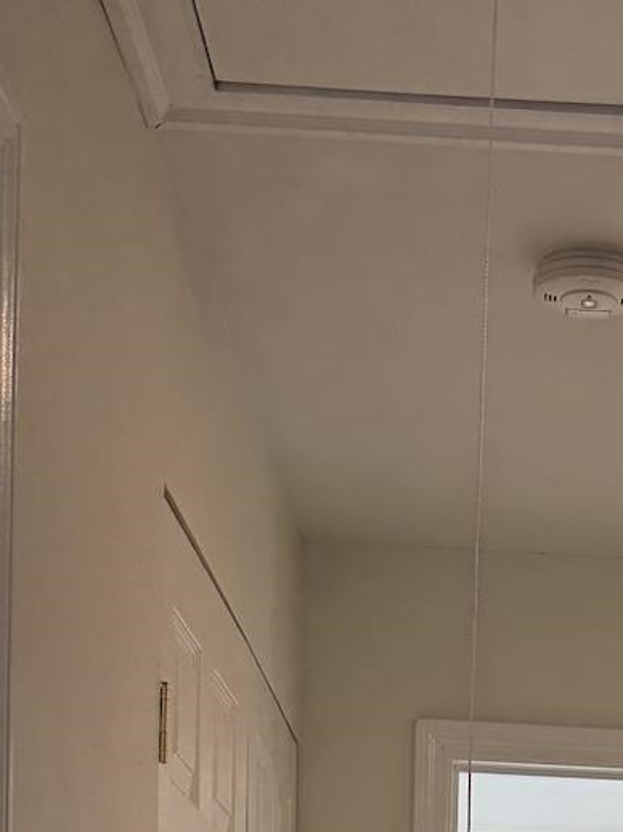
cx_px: 642
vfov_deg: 17.9
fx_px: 2137
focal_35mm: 89
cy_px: 1465
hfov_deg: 16.2
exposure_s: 1/147
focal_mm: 6.76
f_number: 1.78
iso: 125
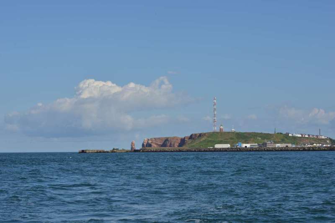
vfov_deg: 16.1
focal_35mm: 85
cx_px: 168
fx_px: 791
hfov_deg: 23.9
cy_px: 112
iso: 125
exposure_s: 1/250
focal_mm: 85
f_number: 13
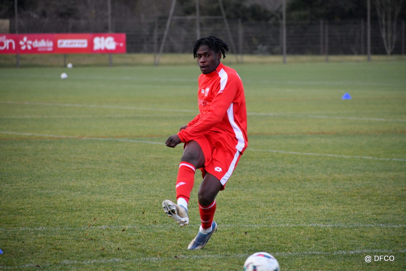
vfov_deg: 5.4
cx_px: 203
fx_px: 2876
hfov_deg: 8.1
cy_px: 136
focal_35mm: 255
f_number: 5
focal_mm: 170
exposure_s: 1/640
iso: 1600
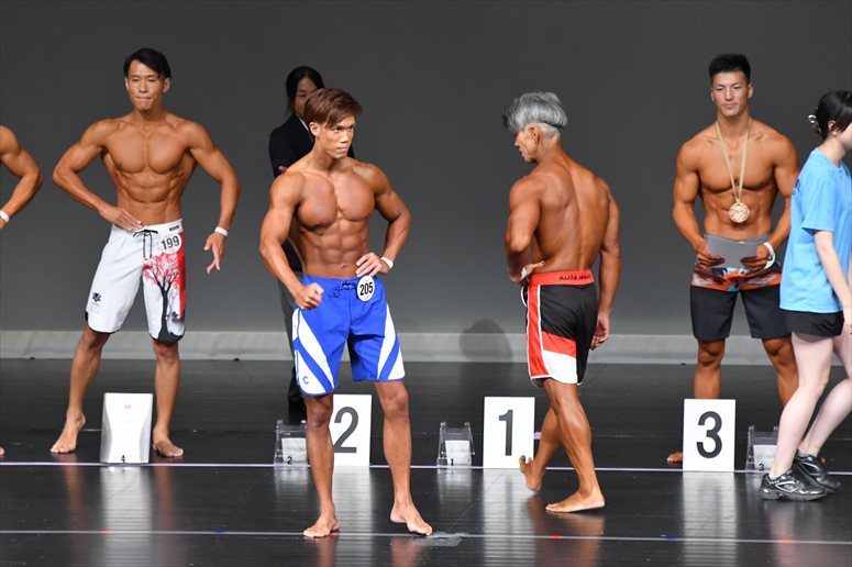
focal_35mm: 315
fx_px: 7451
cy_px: 284
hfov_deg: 6.5
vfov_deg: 4.4
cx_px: 426
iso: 5000
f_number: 5.6
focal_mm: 210
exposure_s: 1/400
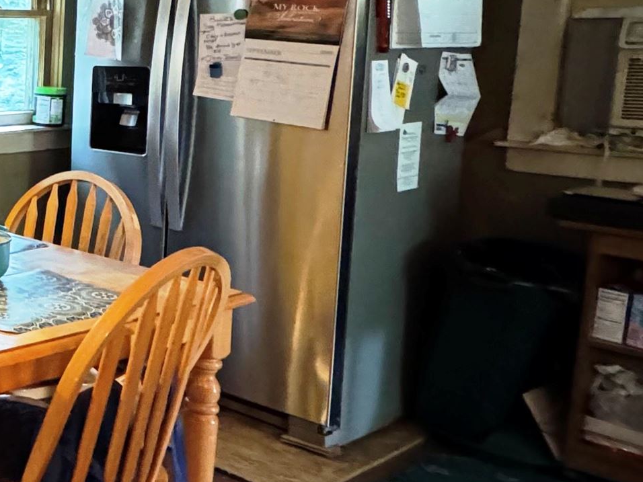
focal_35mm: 45
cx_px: -357
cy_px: 112
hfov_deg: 27.0
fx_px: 836
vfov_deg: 31.5
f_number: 2.2
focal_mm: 2.22
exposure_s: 1/30
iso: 1250
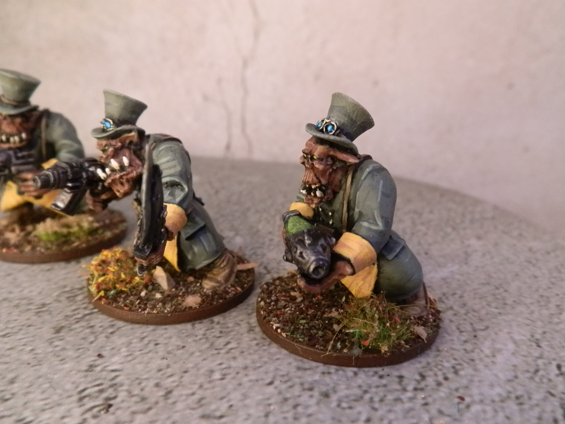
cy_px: 212
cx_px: 282
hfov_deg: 63.4
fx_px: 457
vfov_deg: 49.7
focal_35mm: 28
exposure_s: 1/125
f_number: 3.1
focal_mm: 5
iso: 400
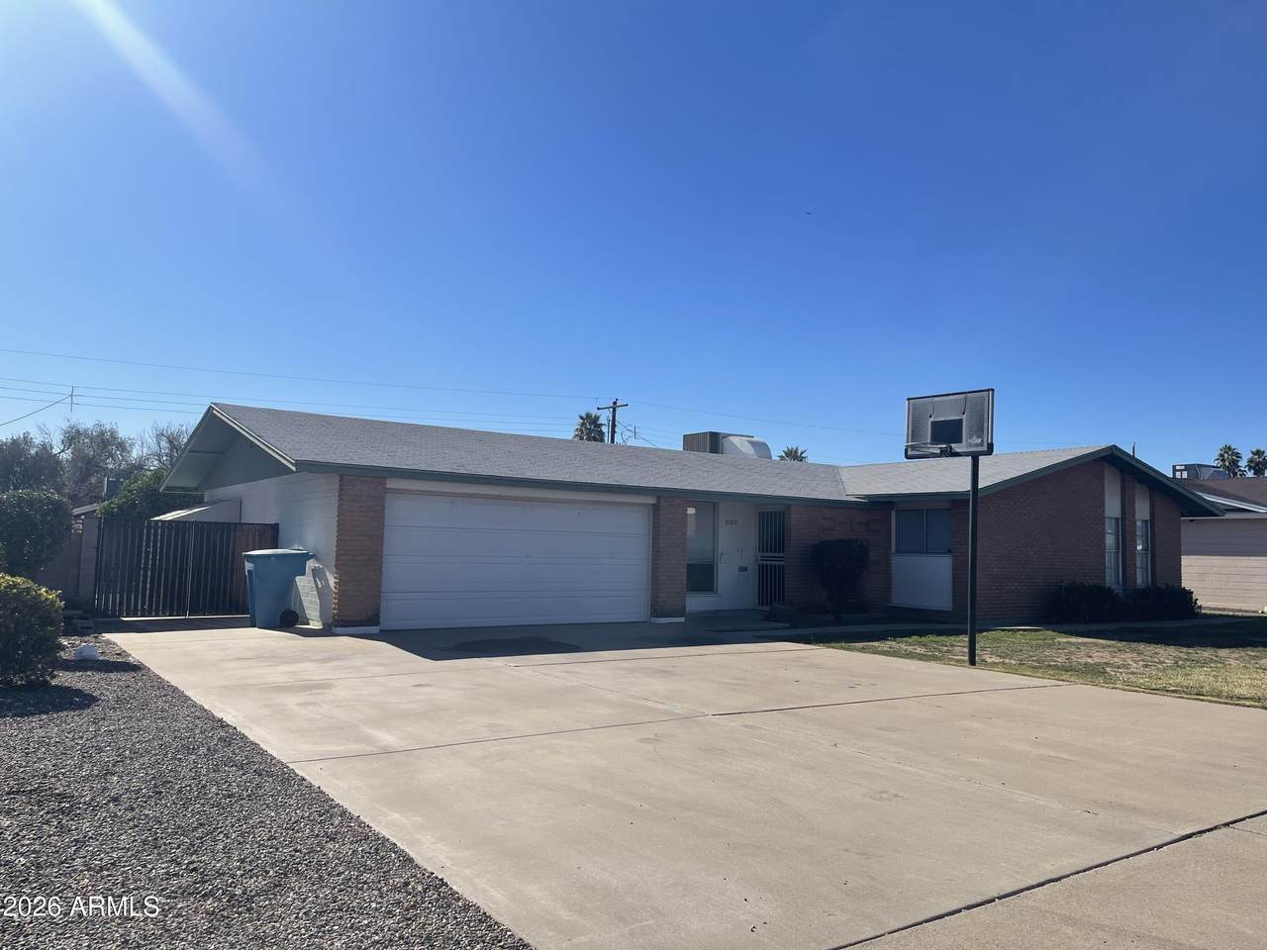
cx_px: 634
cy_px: 475
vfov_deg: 54.9
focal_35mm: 25
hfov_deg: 69.4
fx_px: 915
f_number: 1.6
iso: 32
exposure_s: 1/5376
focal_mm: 5.1
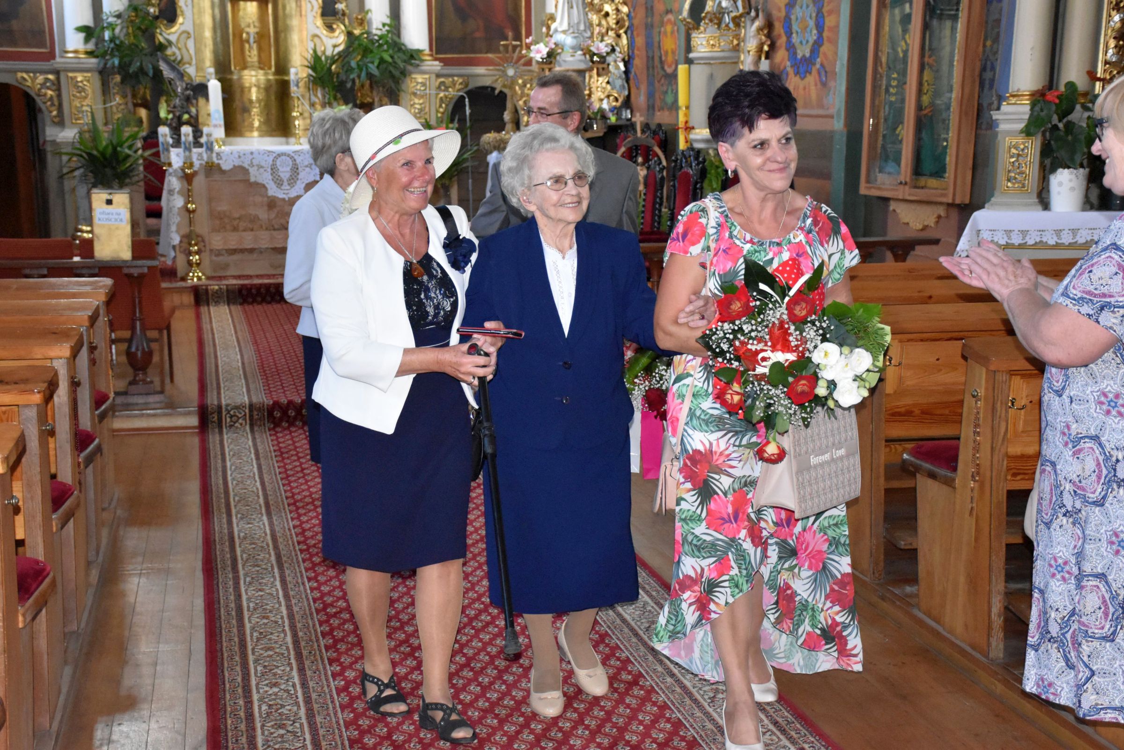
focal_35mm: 52
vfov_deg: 25.8
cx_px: 562
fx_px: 1639
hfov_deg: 37.9
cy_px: 375
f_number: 4.2
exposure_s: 1/60
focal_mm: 35
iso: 5000
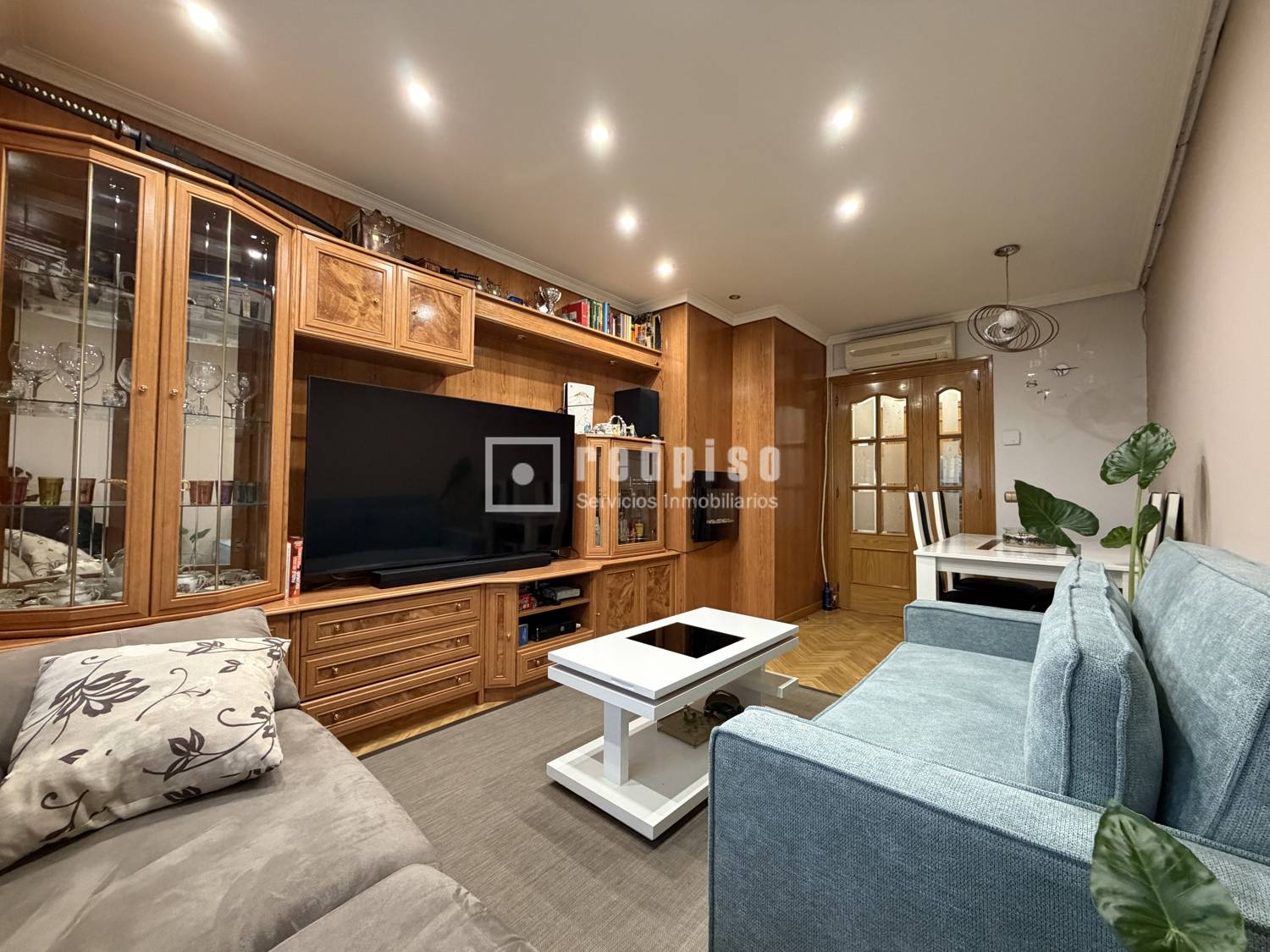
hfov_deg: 102.1
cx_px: 635
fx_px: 514
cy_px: 476
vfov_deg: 85.7
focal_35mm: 14
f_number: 2.2
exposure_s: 1/50
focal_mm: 2.22
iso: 500
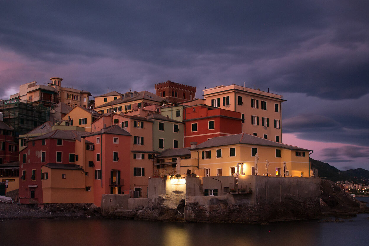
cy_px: 157
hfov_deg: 42.7
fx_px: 471
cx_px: 182
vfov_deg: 29.1
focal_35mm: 46
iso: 400
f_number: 5.6
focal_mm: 24
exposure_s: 30
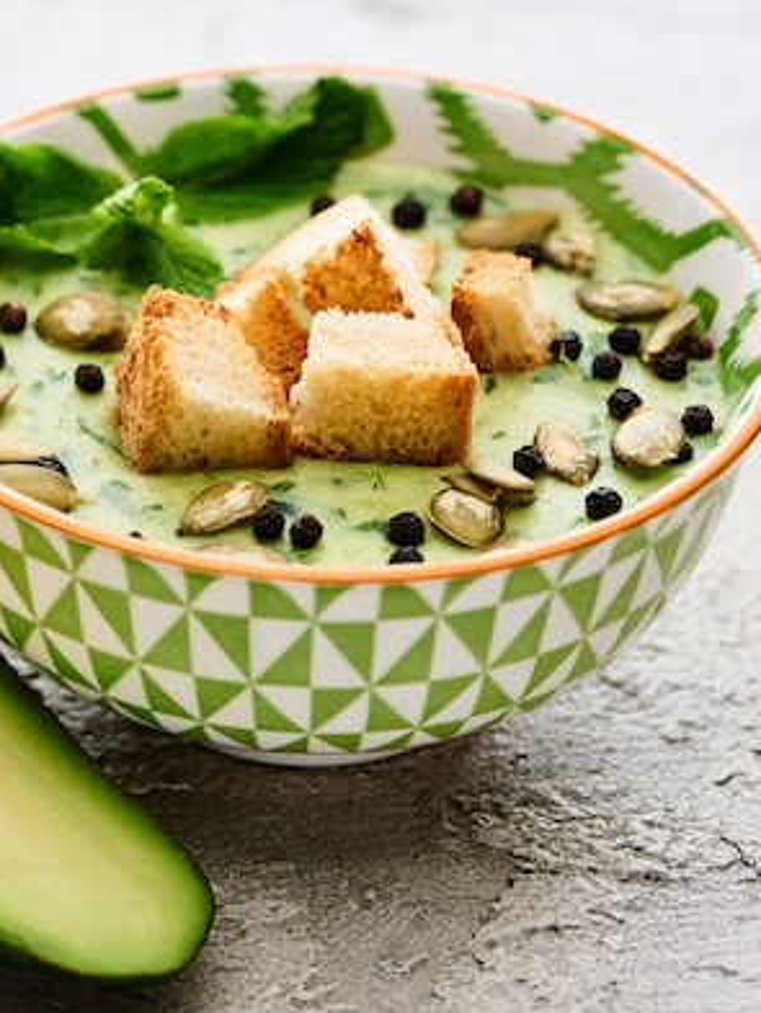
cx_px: 70
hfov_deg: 9.6
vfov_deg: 12.8
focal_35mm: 154
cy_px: 508
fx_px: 4512
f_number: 9
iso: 320
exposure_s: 1/160
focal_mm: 105
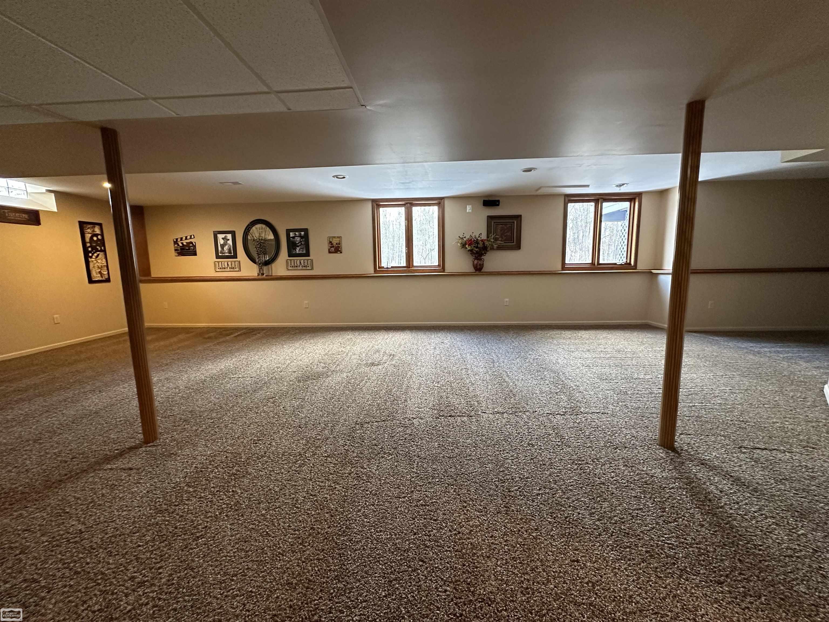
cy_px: 311
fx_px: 335
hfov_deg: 102.1
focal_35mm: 14
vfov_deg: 85.7
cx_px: 414
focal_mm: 2.22
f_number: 2.2
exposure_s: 1/60
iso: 500
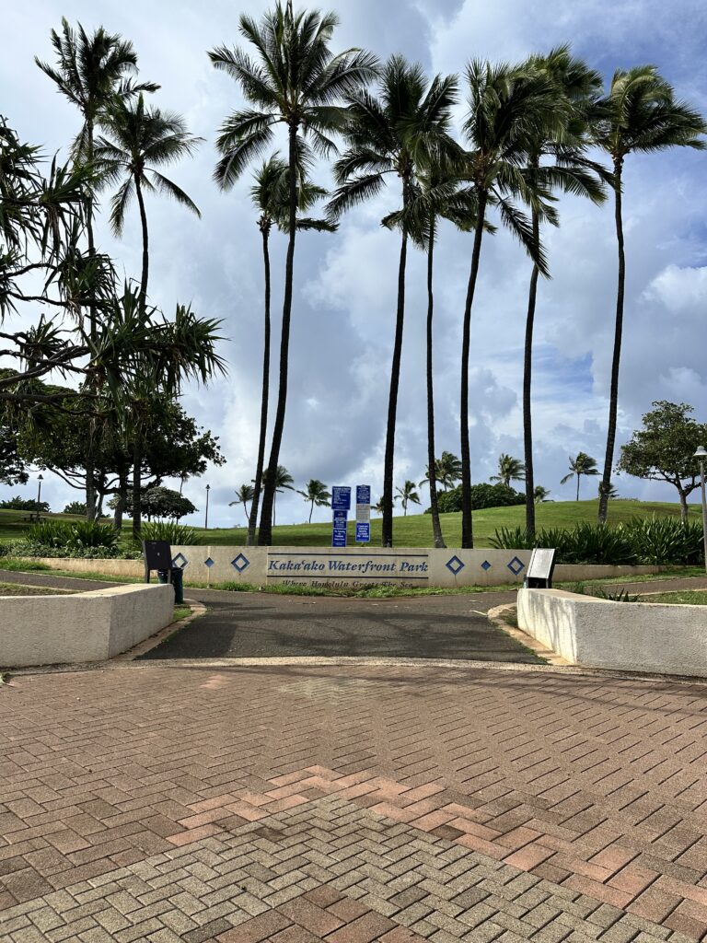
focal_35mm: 24
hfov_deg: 56.8
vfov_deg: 71.6
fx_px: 654
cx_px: 354
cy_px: 472
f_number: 1.78
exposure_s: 1/5000
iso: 80
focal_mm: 6.86
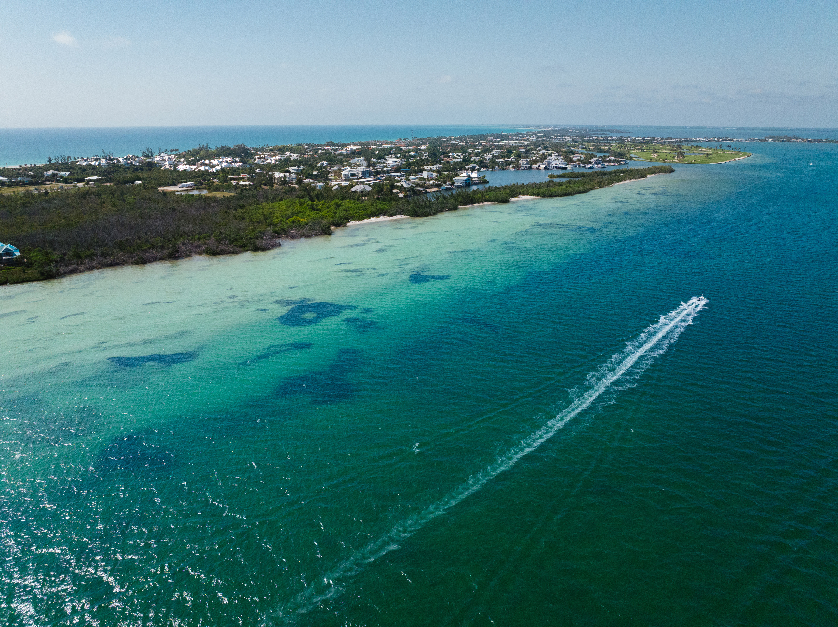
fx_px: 581
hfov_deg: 71.6
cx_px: 419
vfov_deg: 56.8
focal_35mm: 24
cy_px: 314
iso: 800
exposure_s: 1/200
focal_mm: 12.29
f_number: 2.8
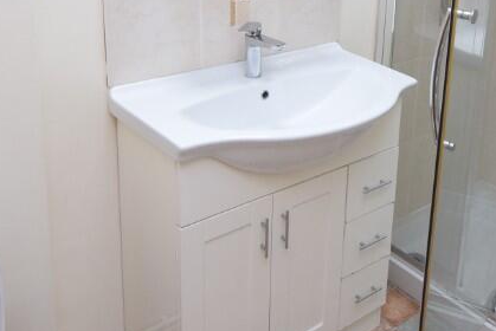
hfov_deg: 43.5
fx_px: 607
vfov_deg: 29.3
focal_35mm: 44
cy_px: 31
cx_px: 352
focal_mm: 12
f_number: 4
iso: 400
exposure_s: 1/60
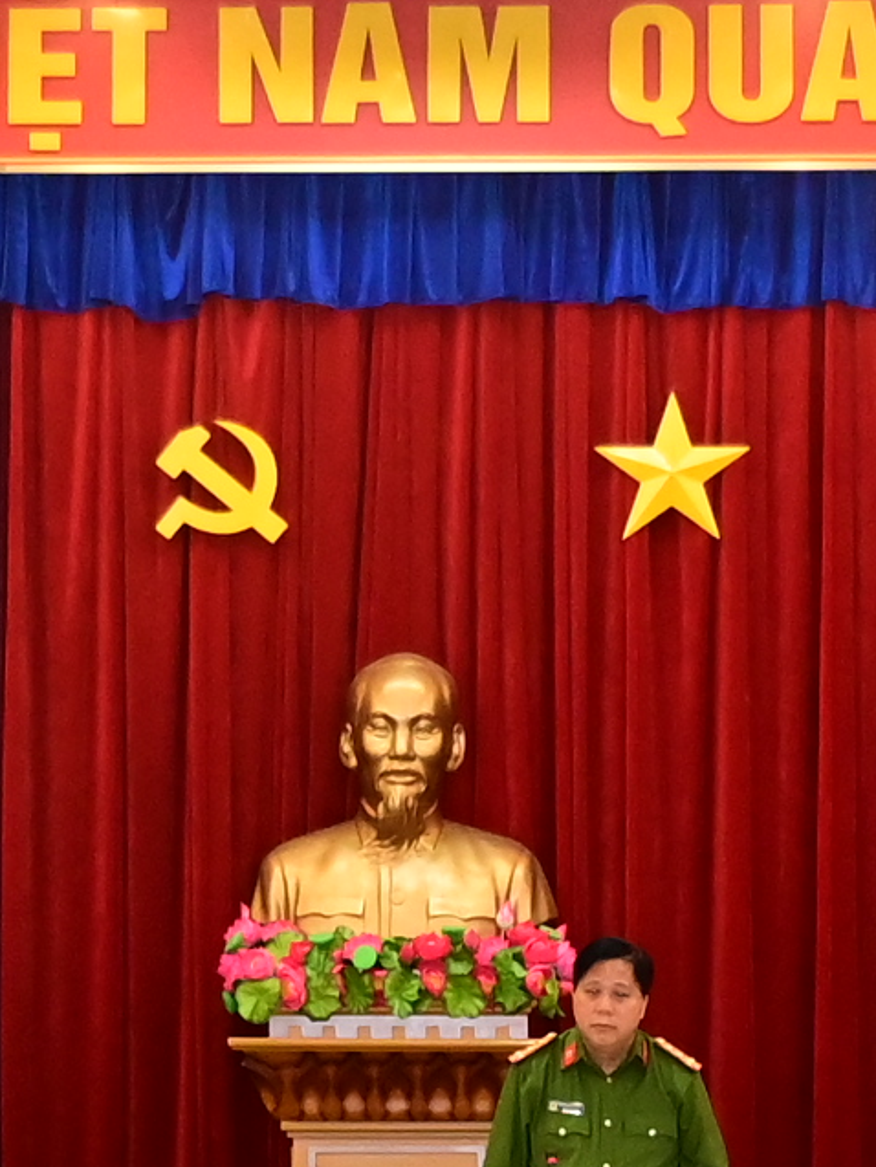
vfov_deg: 12.3
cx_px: 266
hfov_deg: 9.3
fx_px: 5397
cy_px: 1019
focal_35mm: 160
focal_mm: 24
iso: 2500
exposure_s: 1/200
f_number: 4.5
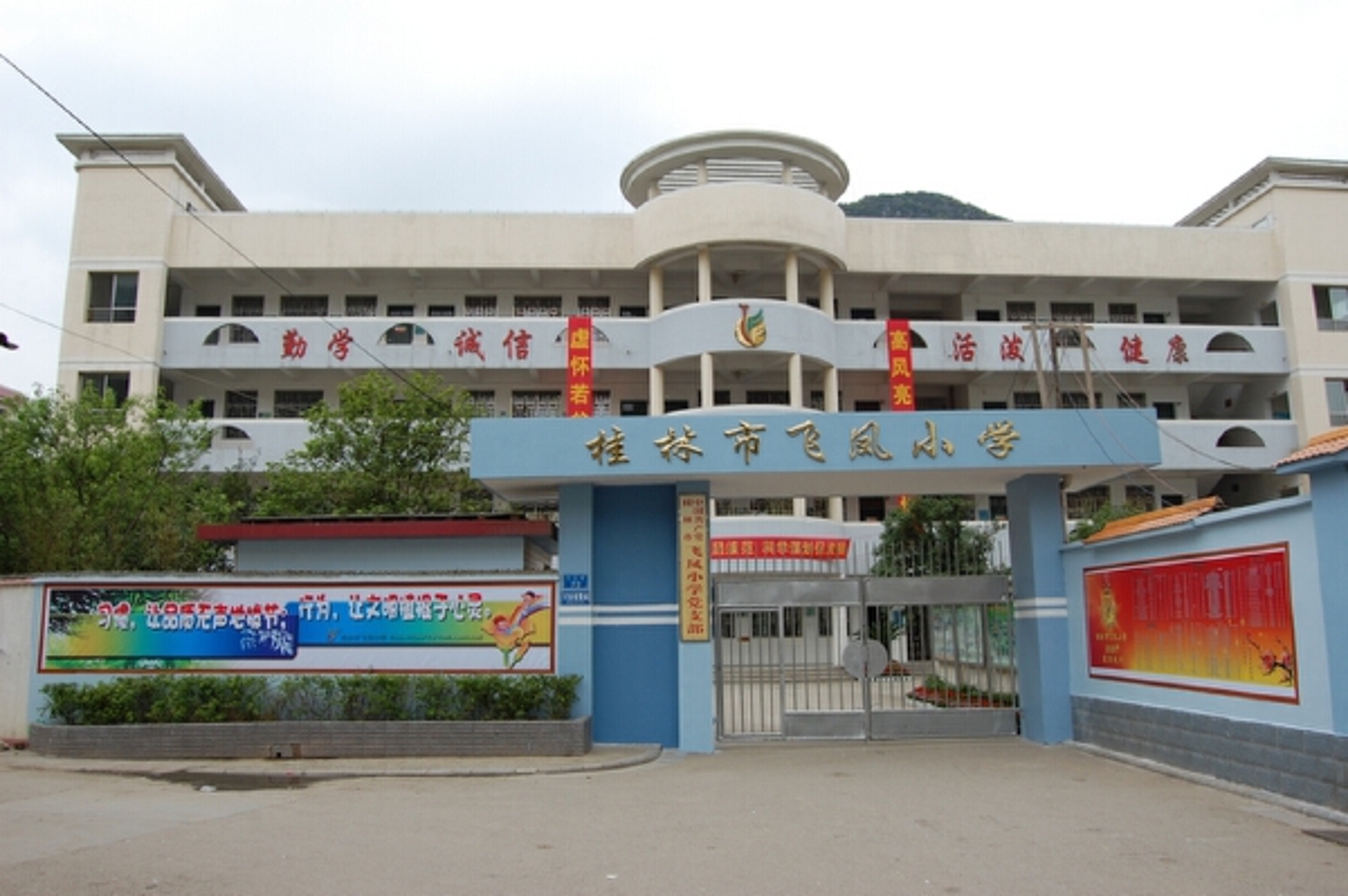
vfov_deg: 47.9
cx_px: 674
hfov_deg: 67.4
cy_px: 448
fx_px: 1010
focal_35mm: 27
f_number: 9
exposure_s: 1/320
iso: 200
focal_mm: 18
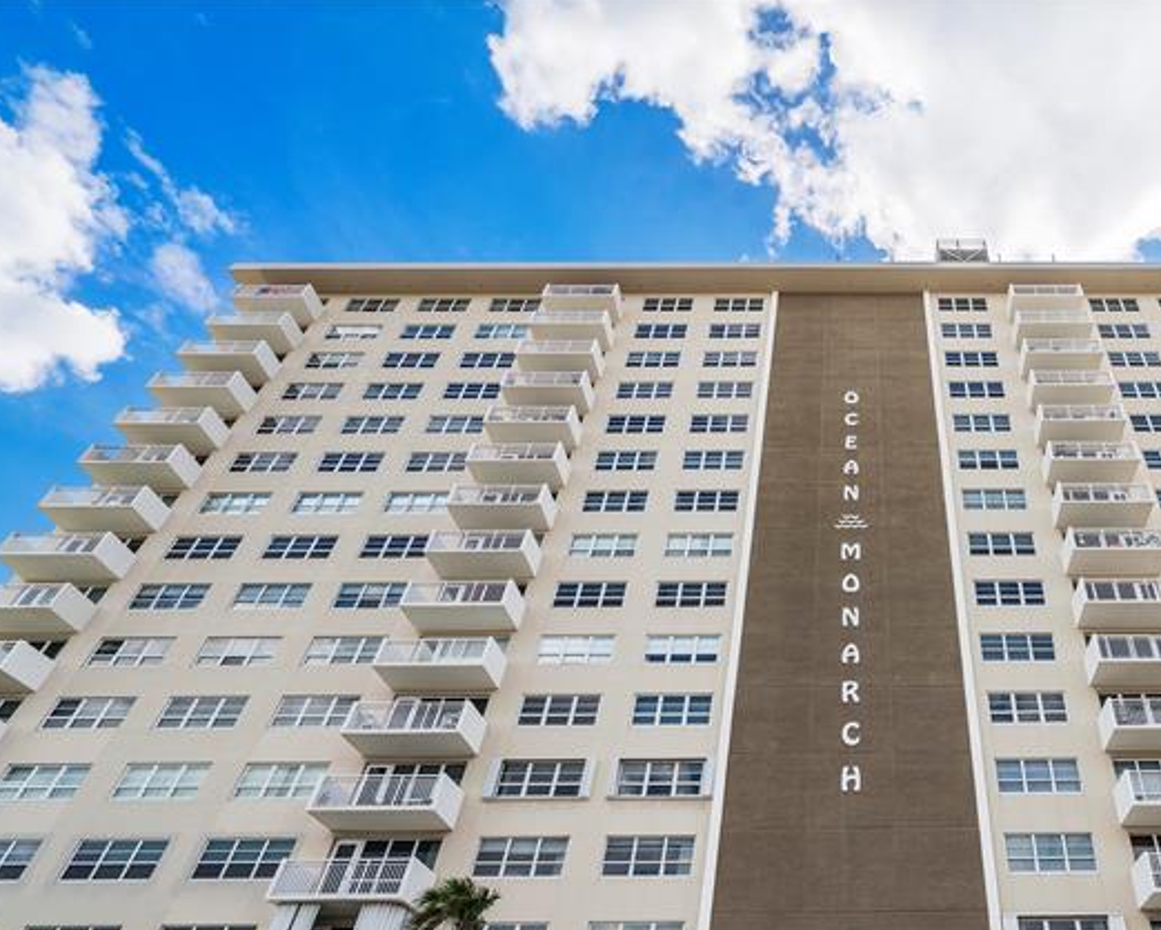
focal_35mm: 23
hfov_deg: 67.8
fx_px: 791
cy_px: 588
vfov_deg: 60.0
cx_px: 874
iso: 160
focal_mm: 16
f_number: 11
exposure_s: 1/250
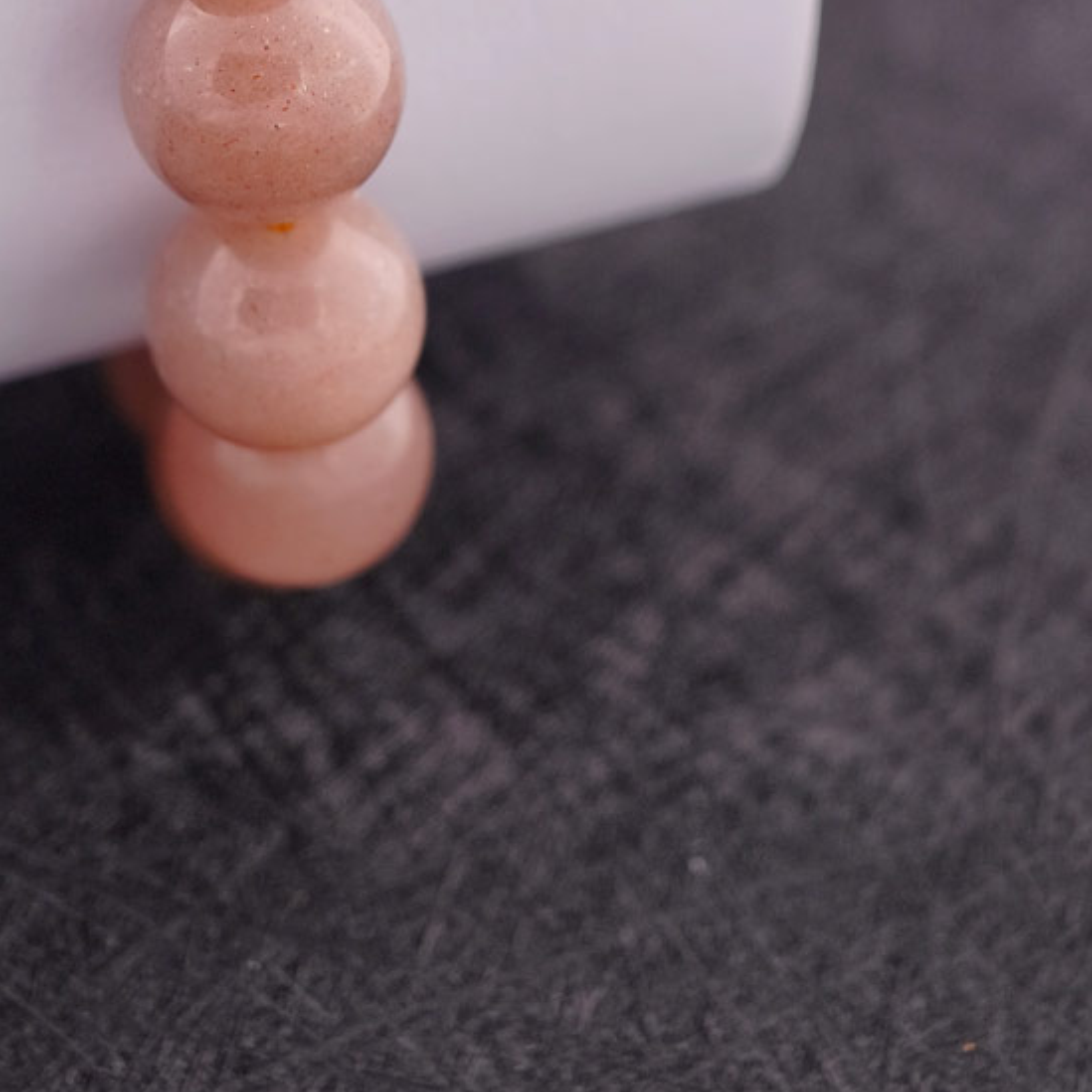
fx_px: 5639
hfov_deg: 11.1
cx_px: 446
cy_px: -31
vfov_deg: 10.9
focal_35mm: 158
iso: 125
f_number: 2.67
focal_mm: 22.48
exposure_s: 1/160
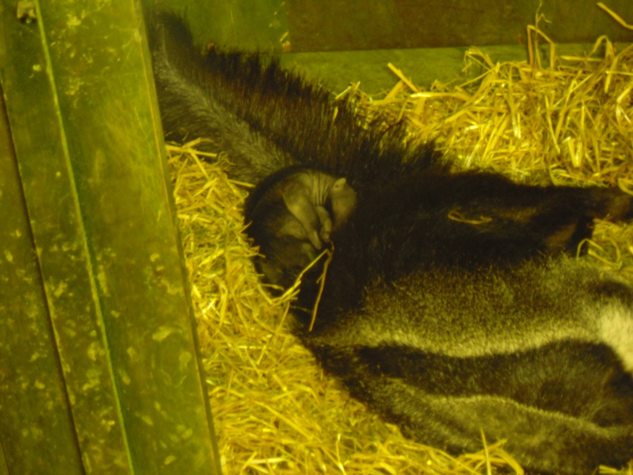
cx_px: 316
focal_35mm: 141
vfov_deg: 10.5
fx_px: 2578
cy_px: 238
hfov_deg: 14.0
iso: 400
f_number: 5.9
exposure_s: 1
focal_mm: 25.5
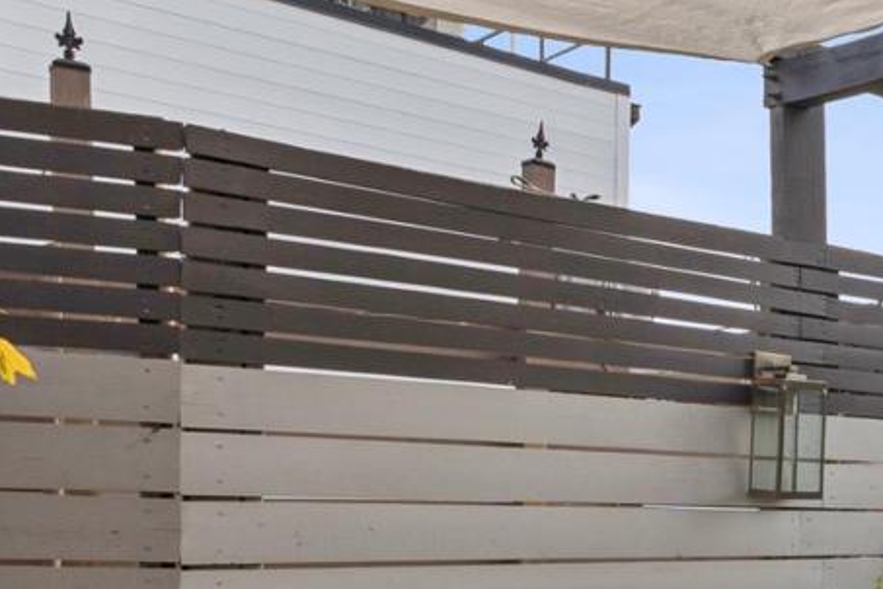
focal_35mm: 54
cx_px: 1400
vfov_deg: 24.3
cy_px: 546
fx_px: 1324
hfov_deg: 25.3
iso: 160
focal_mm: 11.4
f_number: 9
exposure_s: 1/200
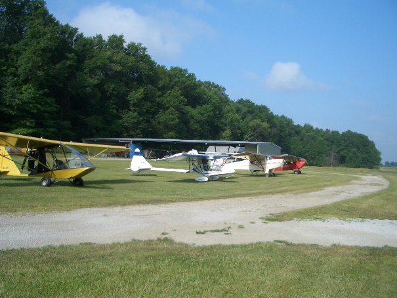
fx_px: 424
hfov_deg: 50.1
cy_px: 143
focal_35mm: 37
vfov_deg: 38.7
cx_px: 200
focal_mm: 5.8
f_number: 4.3
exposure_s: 1/640
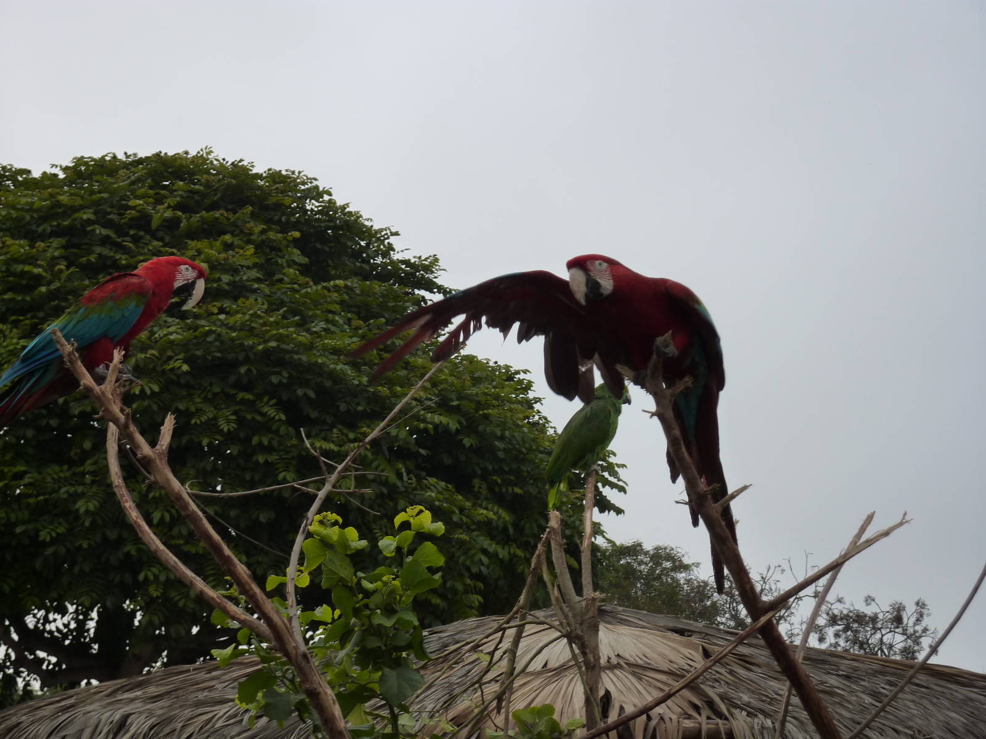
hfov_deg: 21.8
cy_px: 370
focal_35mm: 90
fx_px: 2564
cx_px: 493
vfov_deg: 16.4
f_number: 4.3
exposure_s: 1/200
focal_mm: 14.7
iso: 125
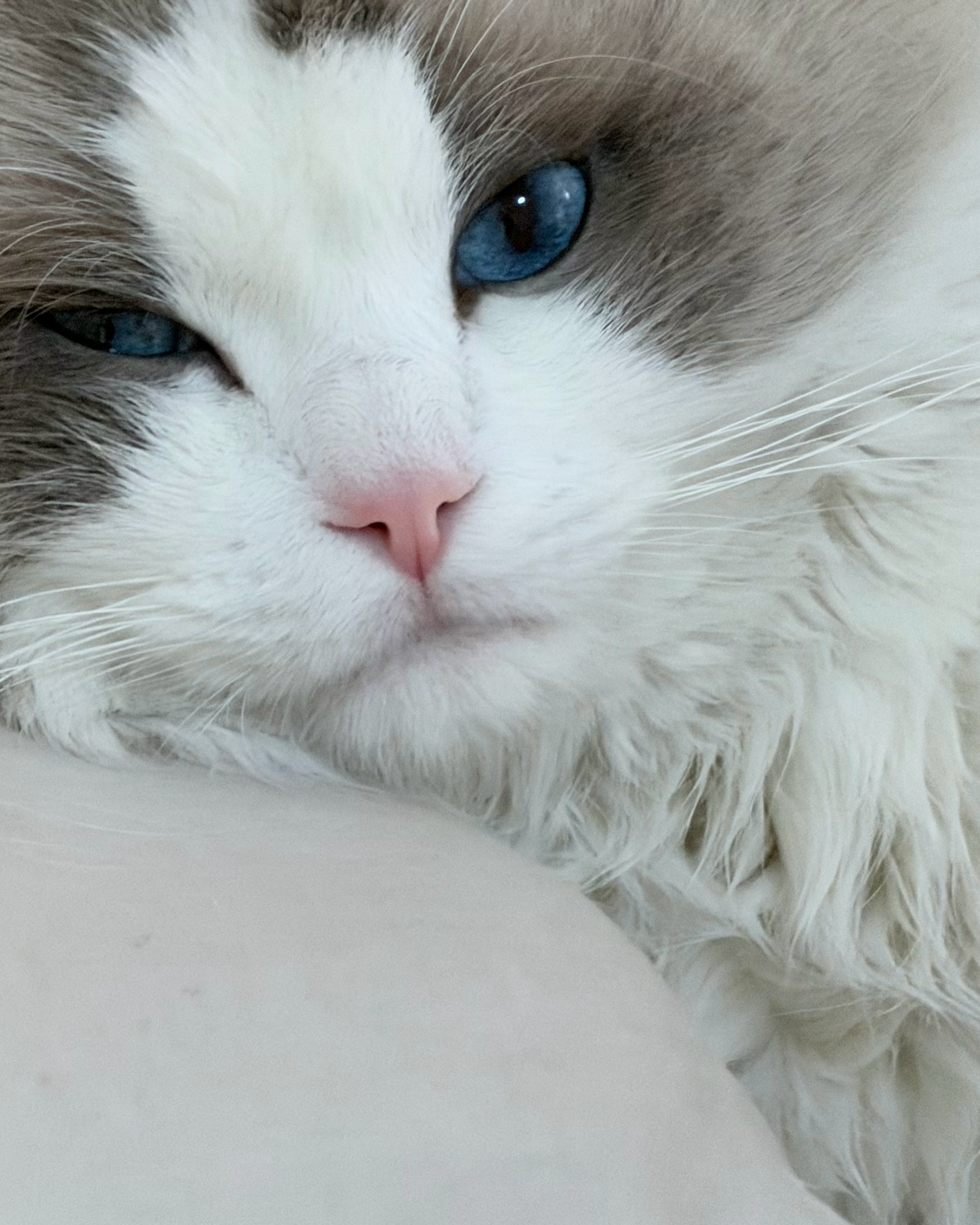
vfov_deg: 5.4
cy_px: 481
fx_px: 13051
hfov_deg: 4.3
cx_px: 372
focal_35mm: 360
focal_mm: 16.89
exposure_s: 1/84
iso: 500
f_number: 2.8
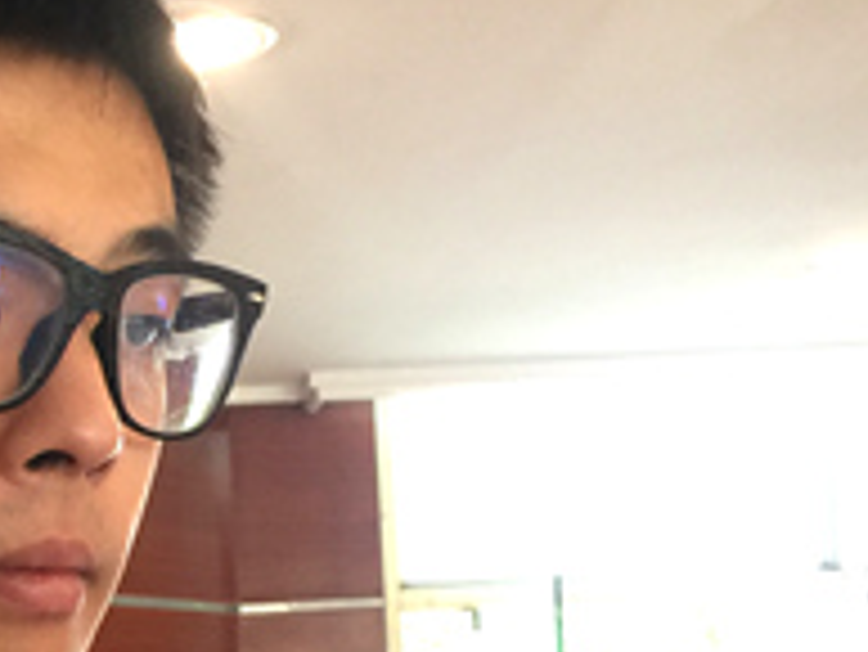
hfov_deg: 20.6
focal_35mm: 90
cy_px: 715
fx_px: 2258
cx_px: -112
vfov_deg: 16.0
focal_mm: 4.15
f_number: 2.2
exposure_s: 1/17
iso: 80
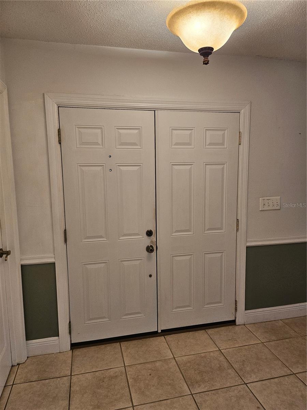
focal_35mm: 24
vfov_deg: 71.6
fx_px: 284
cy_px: 205
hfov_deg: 56.8
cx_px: 154
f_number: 1.8
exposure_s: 1/120
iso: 320
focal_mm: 5
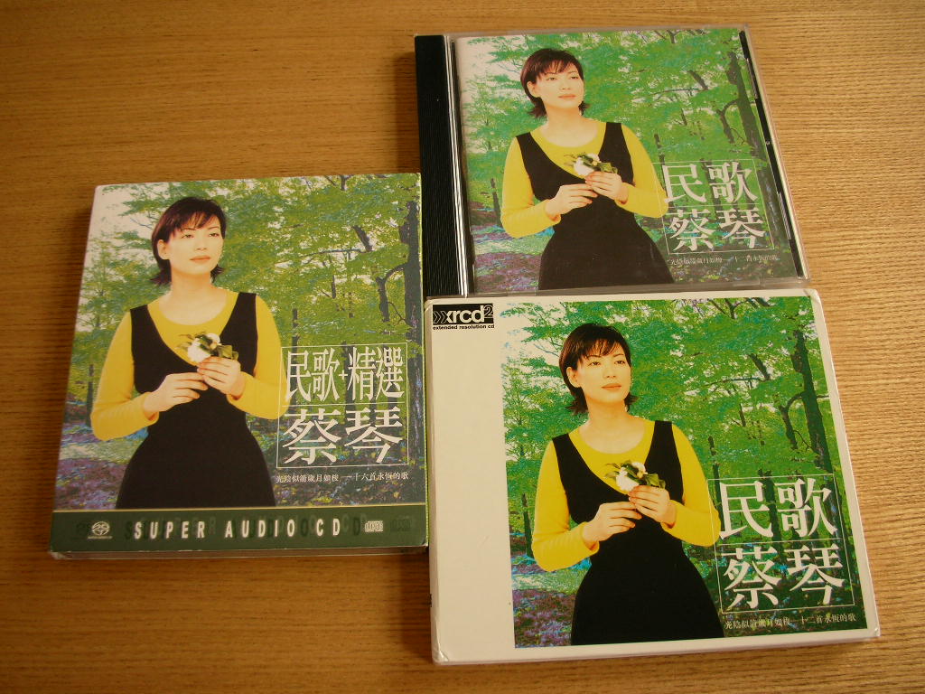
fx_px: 935
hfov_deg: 52.6
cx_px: 462
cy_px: 347
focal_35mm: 35
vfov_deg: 40.7
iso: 50
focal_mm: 5.8
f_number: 3
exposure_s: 1/57.4
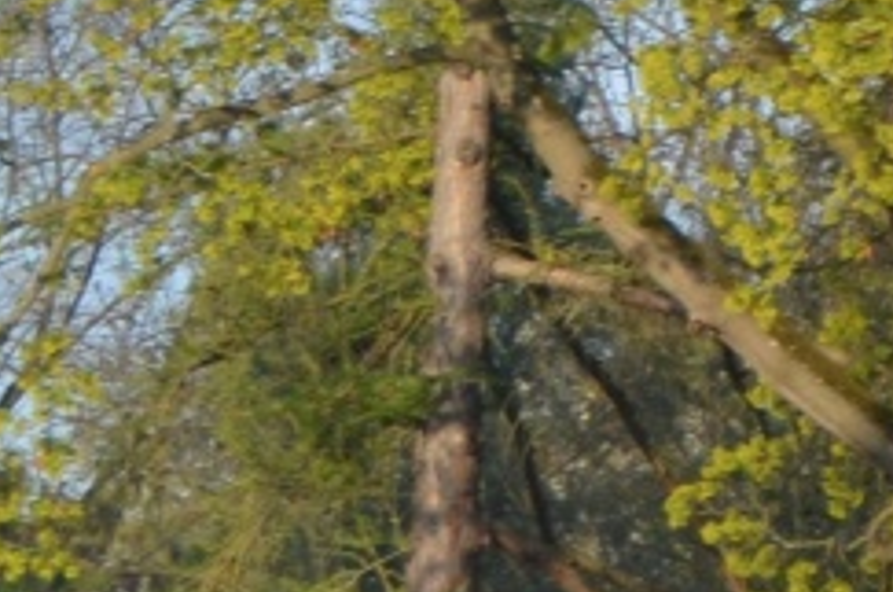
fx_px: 14210
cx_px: 290
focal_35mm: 574
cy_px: 1500
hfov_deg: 3.6
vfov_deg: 2.4
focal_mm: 58
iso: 100
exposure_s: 1/320
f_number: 5
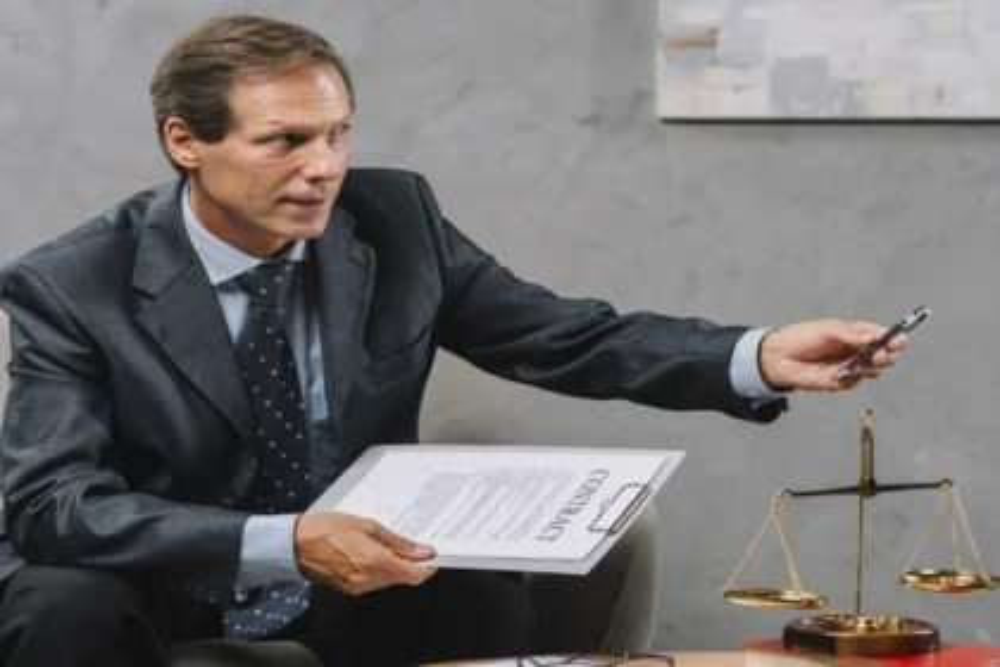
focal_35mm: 85
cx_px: 500
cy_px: 334
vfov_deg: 16.1
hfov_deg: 23.9
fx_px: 2361
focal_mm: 85
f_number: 5
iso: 200
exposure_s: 1/160
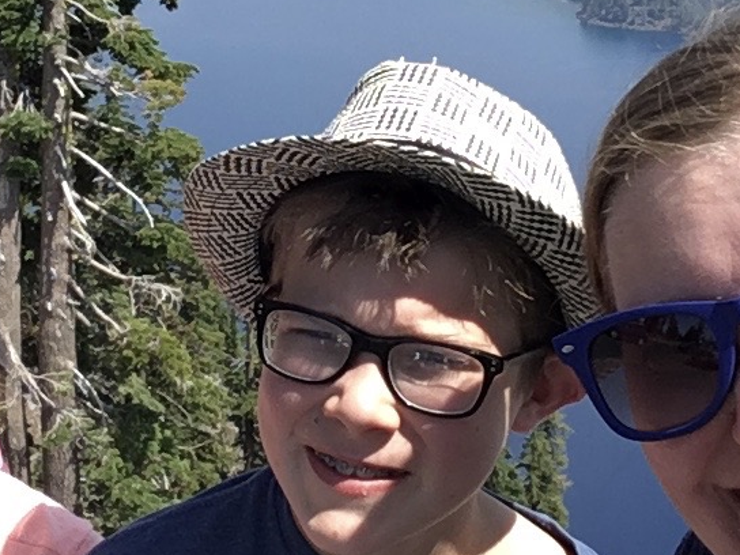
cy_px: 148
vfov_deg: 20.0
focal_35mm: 73
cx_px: 314
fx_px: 1561
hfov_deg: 26.6
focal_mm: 2.15
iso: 50
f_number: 2.4
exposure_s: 1/1151
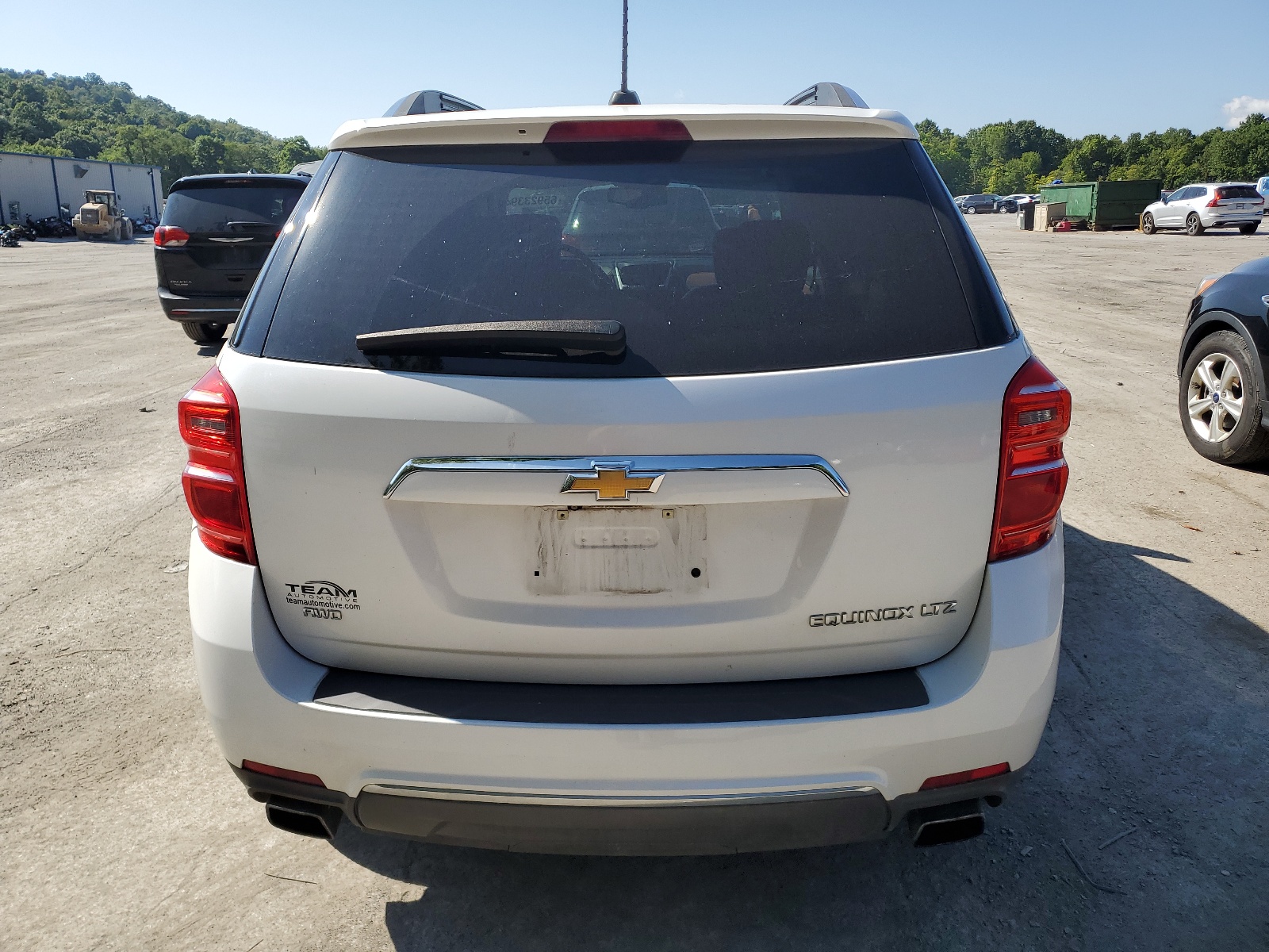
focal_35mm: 26
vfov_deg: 53.1
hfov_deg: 67.3
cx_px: 634
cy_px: 476
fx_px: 953
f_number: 1.5
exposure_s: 1/2500
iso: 50
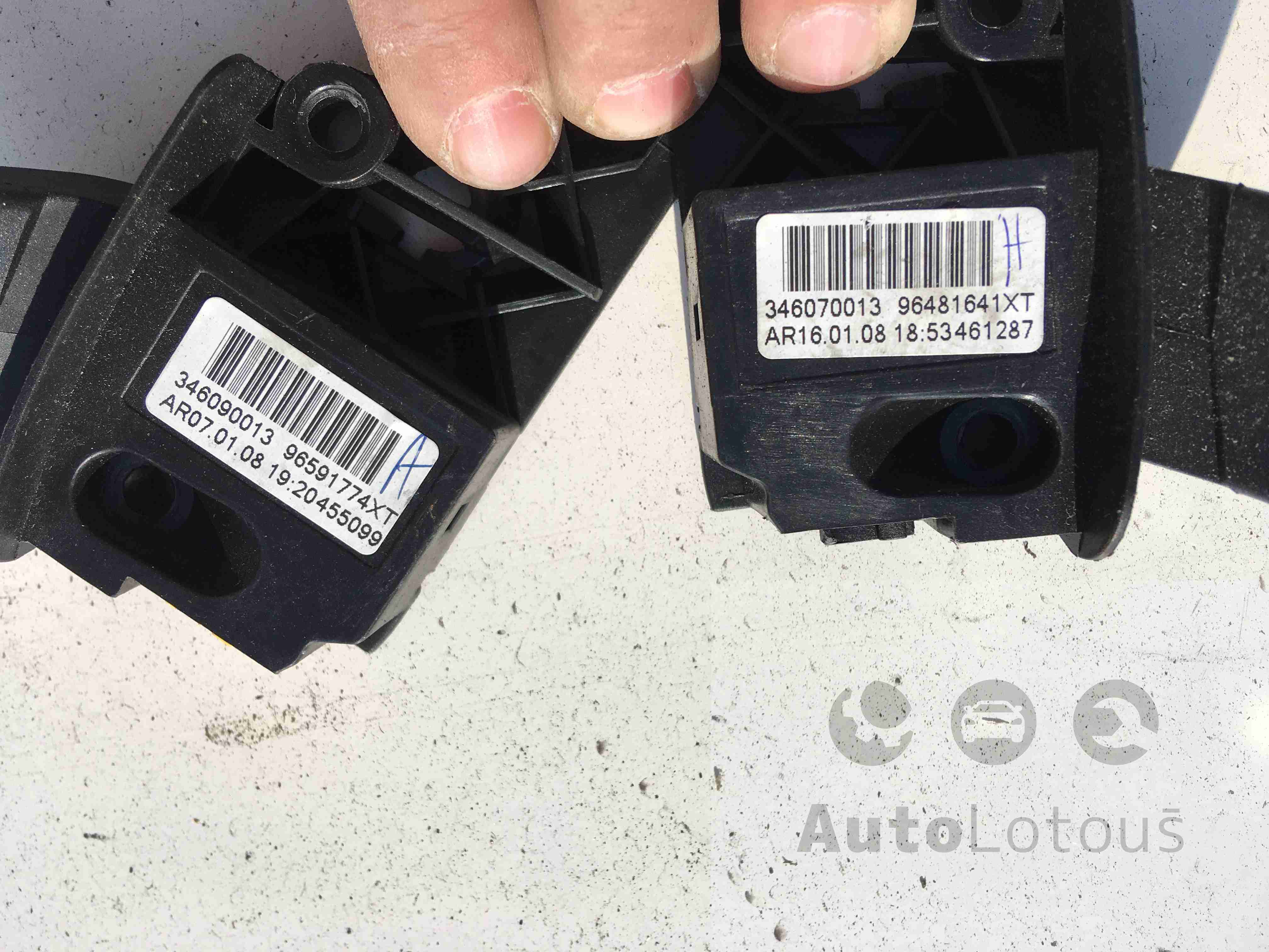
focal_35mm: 29
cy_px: 476
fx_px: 1063
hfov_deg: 61.7
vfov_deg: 48.2
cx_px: 634
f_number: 2.2
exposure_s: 1/1789
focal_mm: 4.15
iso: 25
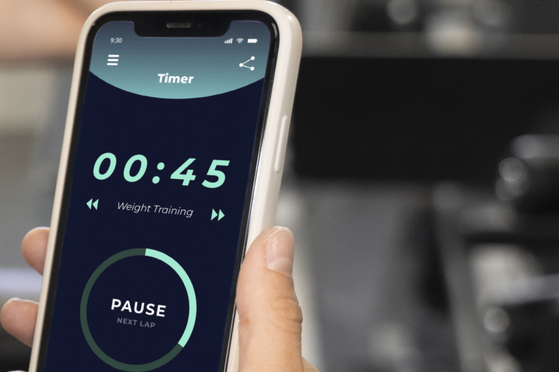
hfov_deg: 17.5
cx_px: -299
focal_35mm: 104
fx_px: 1615
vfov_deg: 13.1
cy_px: 338
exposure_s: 1/100
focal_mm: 31
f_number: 3.2
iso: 1000
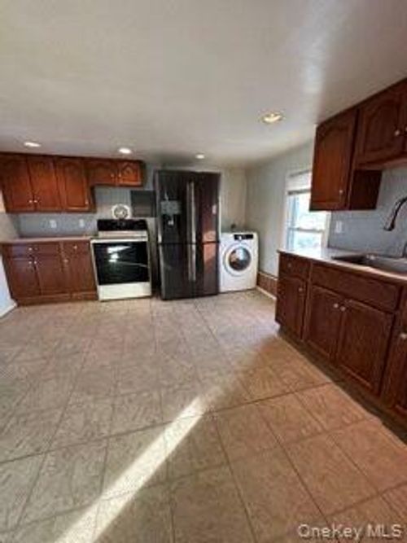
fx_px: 220
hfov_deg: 85.7
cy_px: 272
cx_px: 204
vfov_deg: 102.1
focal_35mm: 14
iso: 250
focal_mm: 2.22
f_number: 2.2
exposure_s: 1/120
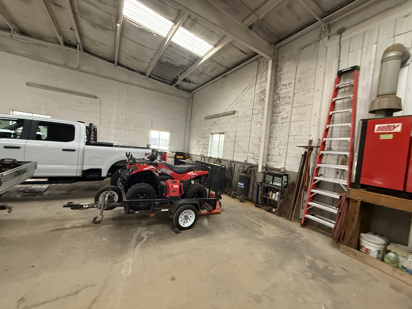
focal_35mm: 14
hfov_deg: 102.1
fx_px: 167
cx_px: 206
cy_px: 154
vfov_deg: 85.7
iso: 400
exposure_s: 1/60
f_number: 2.2
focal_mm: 2.22
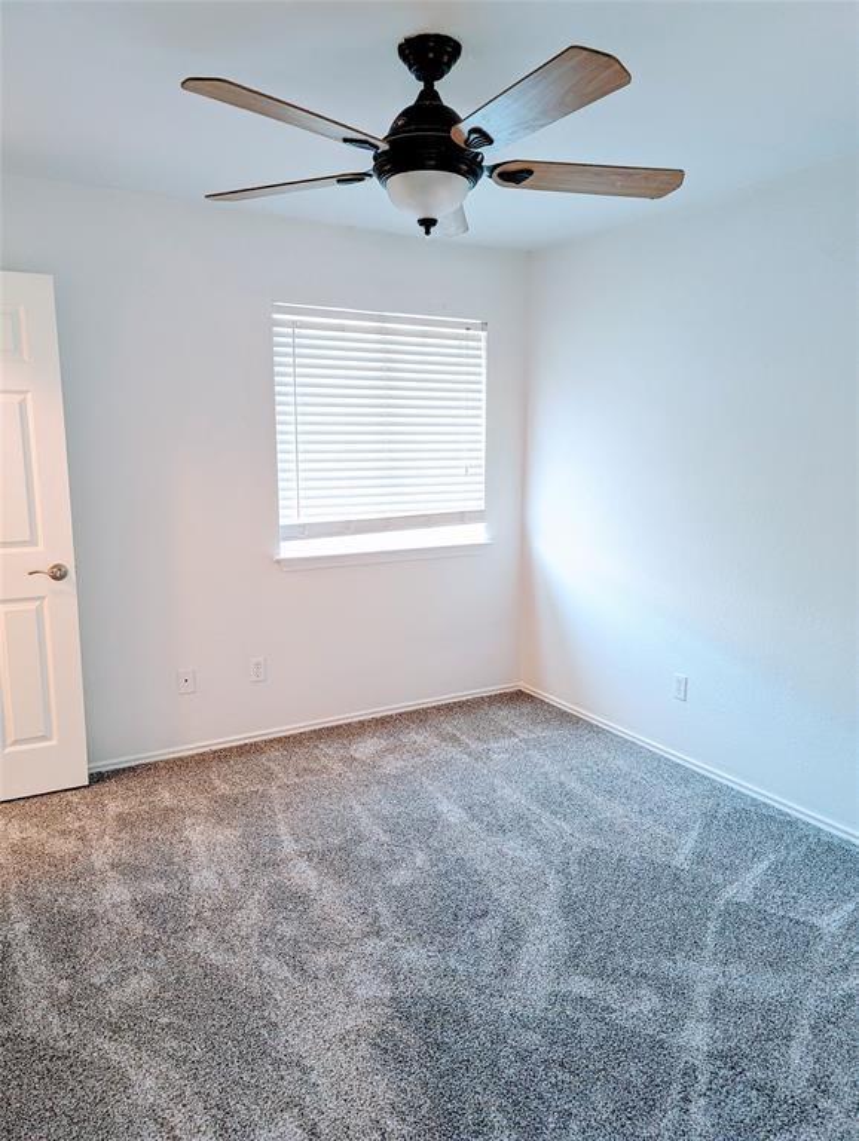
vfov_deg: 71.5
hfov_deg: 56.9
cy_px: 570
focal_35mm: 24
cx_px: 430
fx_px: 792
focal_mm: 6.81
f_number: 1.85
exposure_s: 1/60
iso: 1193
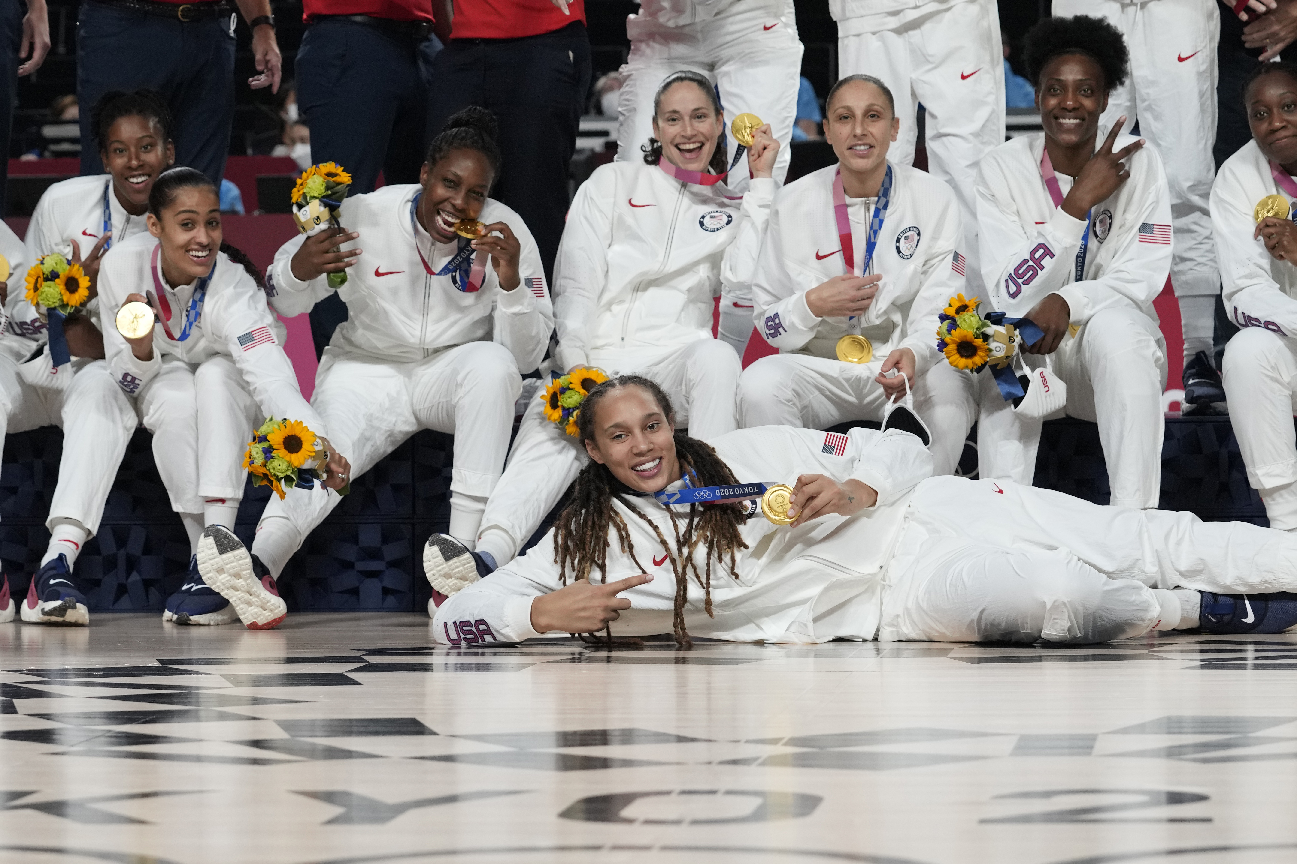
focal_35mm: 133
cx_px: 648
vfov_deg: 10.3
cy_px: 432
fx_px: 4791
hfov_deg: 15.4
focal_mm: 89
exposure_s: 1/1250
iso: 2000
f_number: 4.5
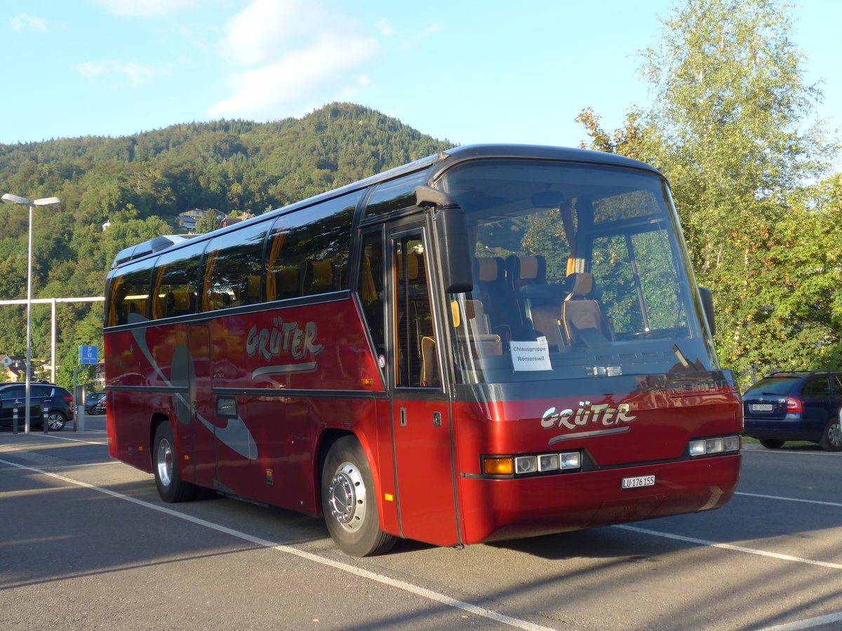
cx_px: 421
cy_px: 316
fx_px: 1119
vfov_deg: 31.5
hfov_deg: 41.2
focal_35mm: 46
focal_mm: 9.5
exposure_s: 1/250
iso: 80
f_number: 3
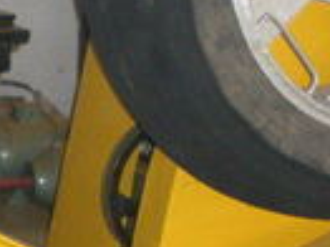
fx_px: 1381
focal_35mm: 145
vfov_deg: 10.2
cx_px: 199
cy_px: 102
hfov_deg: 13.6
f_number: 3.1
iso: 264
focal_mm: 6.3
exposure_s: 1/60
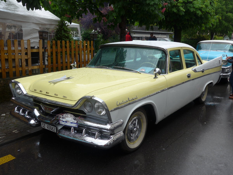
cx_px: 116
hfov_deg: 51.4
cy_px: 88
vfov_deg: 39.7
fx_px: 242
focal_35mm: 36
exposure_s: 1/640
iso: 80
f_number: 2.8
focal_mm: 7.5
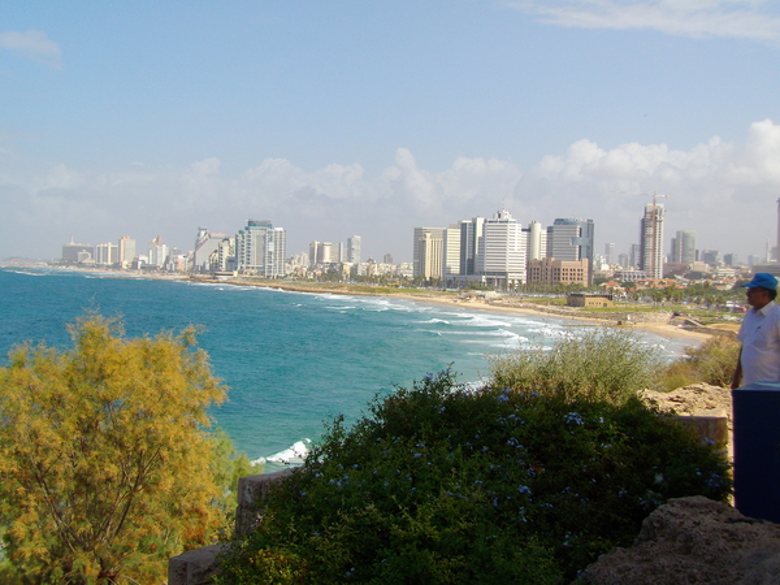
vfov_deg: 30.3
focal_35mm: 48
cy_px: 292
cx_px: 390
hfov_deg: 39.7
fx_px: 1082
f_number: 3.5
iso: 100
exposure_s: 1/1250
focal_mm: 8.5
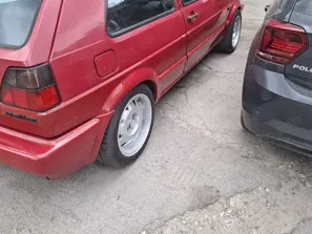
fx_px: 280
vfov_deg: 44.8
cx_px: 157
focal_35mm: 31
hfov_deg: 58.3
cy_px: 78
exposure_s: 1/100
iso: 80
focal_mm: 5.54
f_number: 1.8
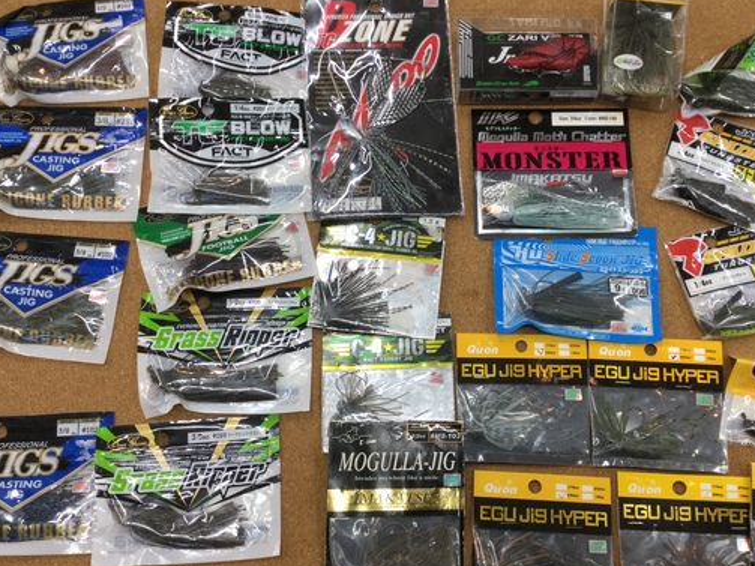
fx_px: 807
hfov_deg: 50.0
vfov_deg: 38.6
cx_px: 422
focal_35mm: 37
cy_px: 299
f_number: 2.4
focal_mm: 3.3
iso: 25
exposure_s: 1/40
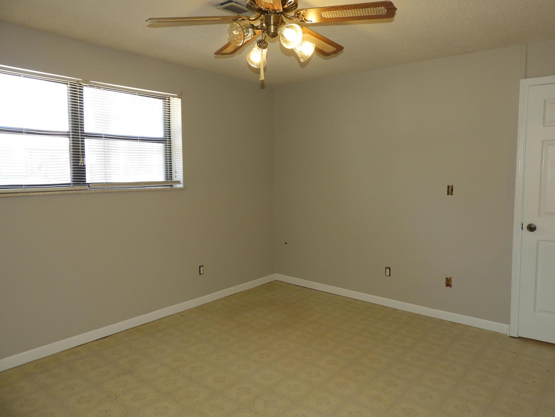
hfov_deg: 69.4
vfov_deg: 54.9
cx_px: 283
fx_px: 401
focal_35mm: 25
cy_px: 202
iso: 100
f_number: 3.3
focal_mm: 4.3
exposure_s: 1/40
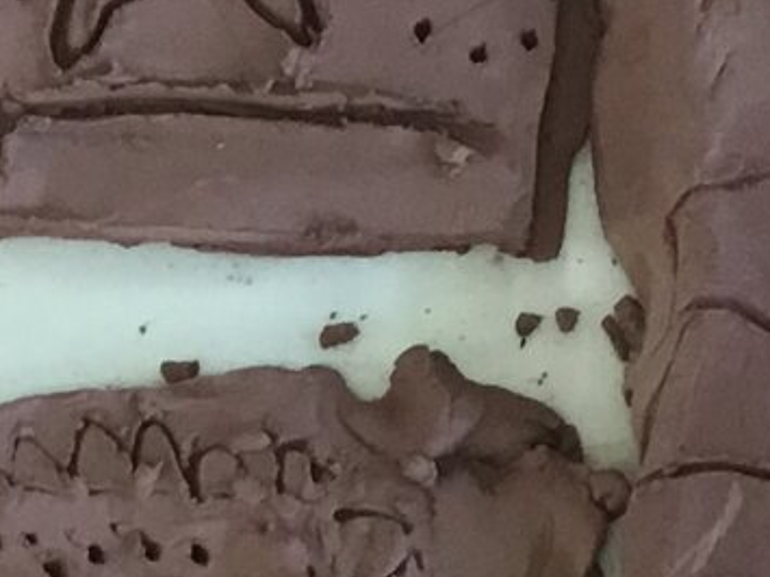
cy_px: 1035
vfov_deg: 8.0
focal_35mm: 179
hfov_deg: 10.9
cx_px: -121
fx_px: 3980
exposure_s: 1/33
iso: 100
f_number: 2.4
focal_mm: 3.3
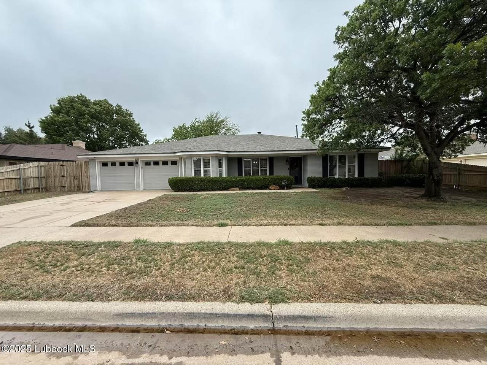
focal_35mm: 14
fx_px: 197
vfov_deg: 85.7
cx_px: 244
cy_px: 182
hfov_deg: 102.1
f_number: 2.2
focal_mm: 2.22
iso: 50
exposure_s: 1/760
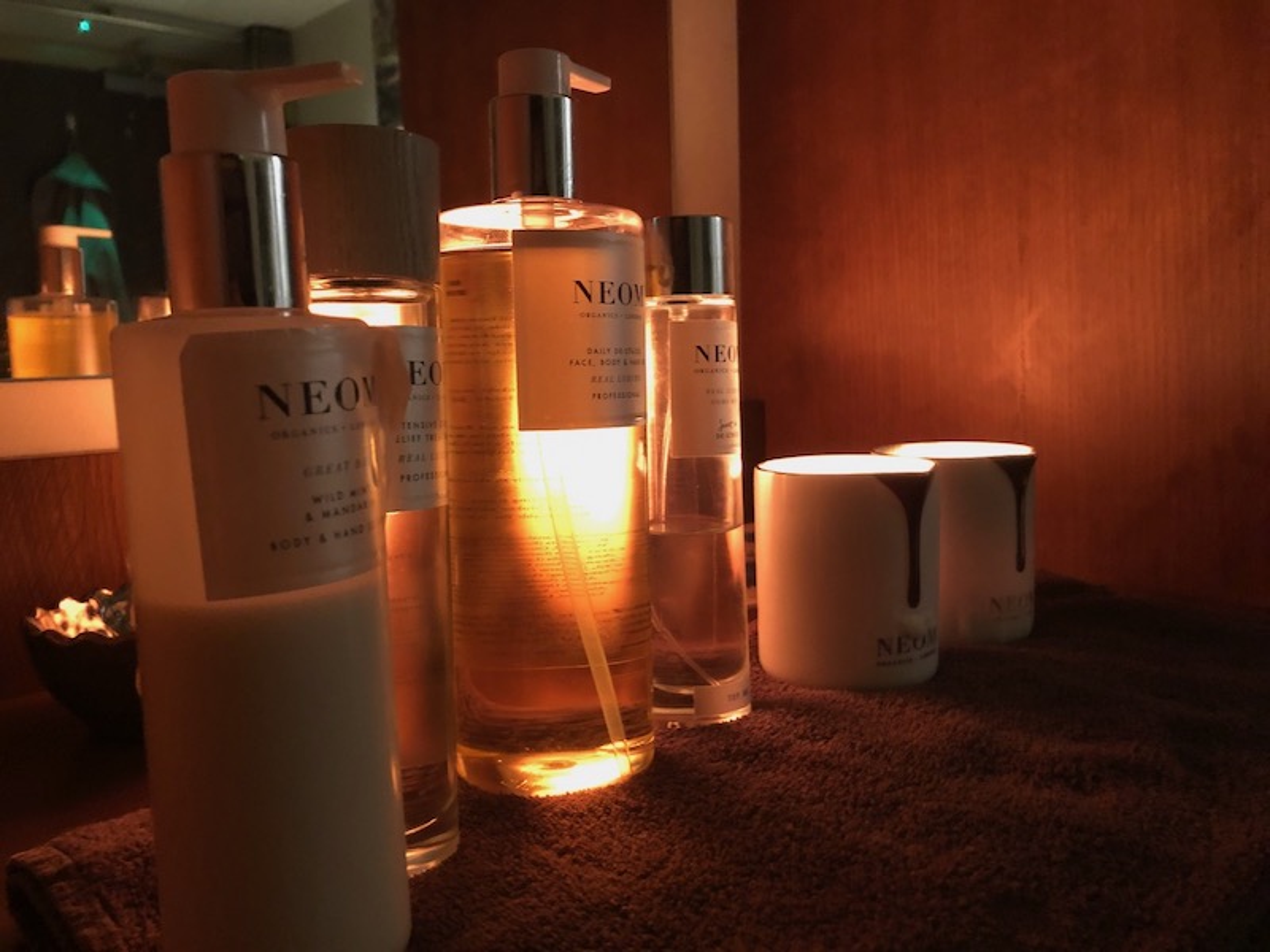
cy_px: 476
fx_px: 1027
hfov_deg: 63.4
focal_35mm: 28
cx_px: 635
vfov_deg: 49.7
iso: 100
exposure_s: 1/4
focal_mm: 4
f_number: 1.8
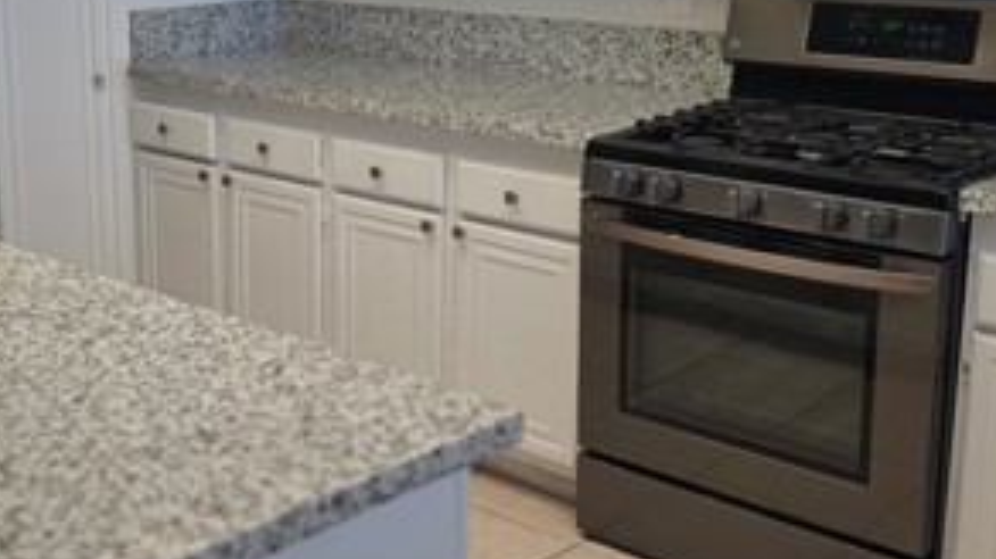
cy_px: 167
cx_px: 249
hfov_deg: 37.0
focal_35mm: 55
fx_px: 1452
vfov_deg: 21.7
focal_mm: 6.3
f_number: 1.7
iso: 40
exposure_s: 1/60
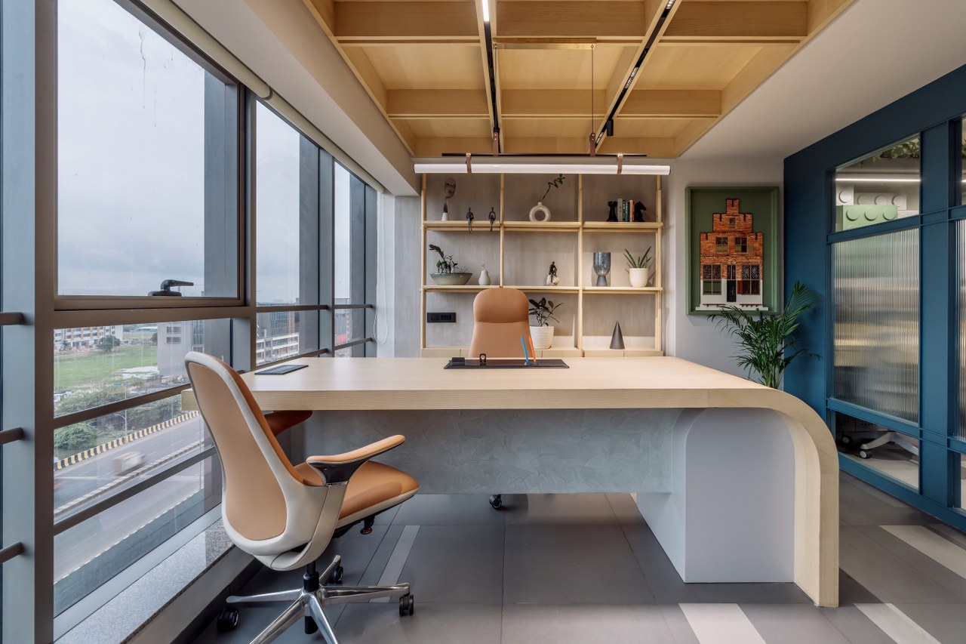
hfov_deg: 96.7
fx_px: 429
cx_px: 483
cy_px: 322
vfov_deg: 73.7
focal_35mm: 16
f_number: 8
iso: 160
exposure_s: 1/10
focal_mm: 16
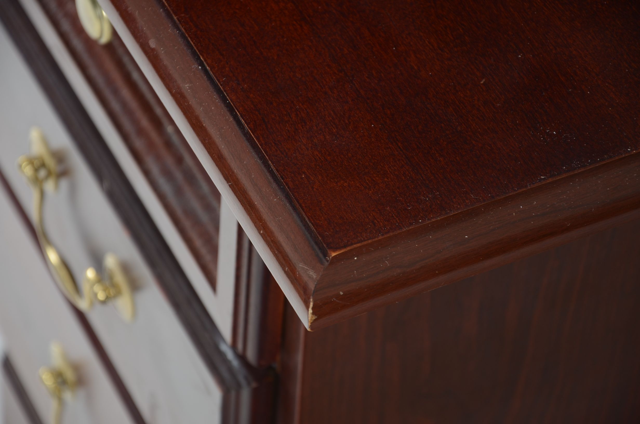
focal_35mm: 158
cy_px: 212
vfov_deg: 8.7
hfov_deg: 13.1
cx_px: 320
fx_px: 2794
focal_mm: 105
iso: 125
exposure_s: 1/80
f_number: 5.6
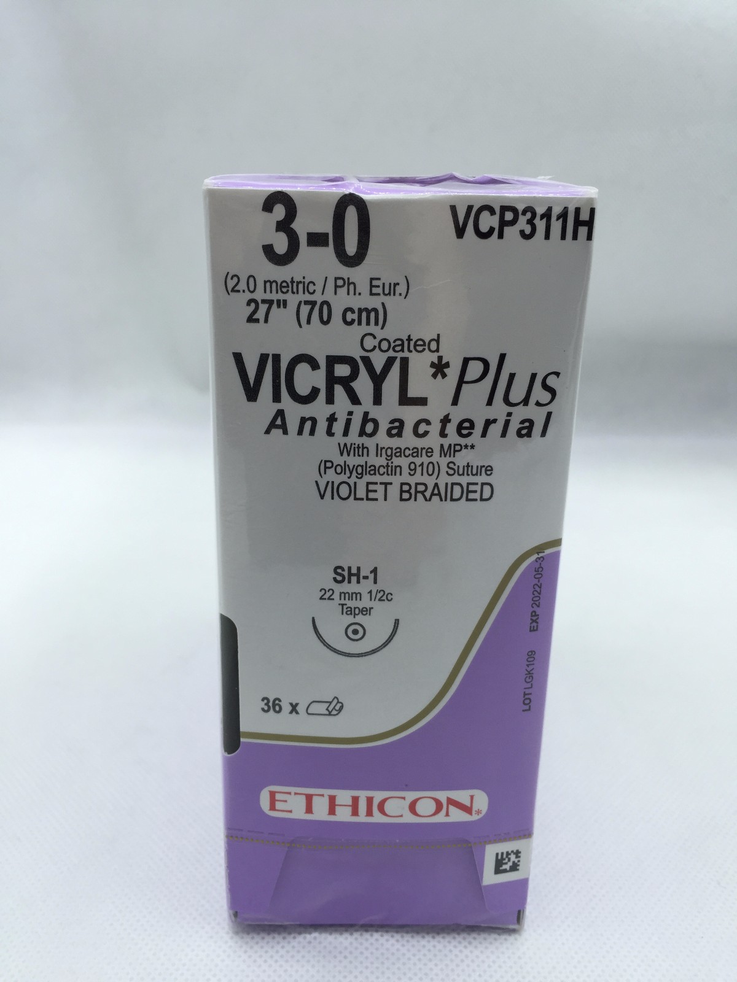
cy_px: 491
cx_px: 368
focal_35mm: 29
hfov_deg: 48.2
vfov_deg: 61.7
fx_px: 823
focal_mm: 4.15
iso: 32
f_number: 2.2
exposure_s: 1/100
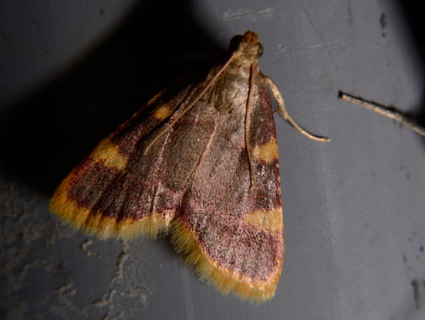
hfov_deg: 11.2
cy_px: 168
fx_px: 2158
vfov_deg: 8.5
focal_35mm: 176
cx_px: 216
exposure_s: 1/60
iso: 100
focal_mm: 85
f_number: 25
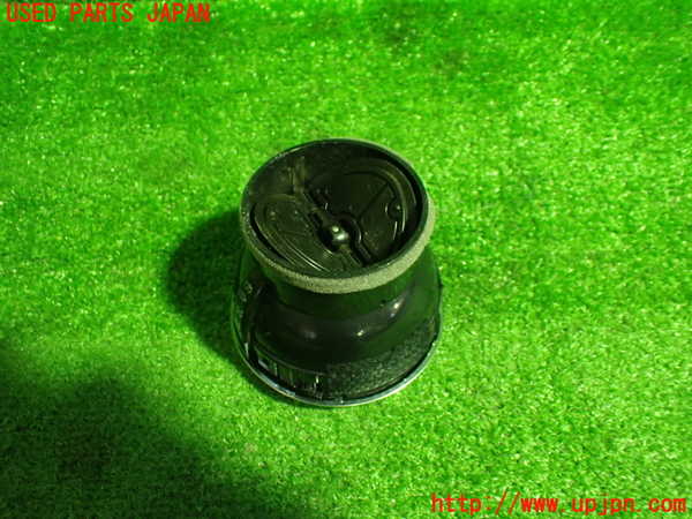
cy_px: 260
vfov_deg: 46.8
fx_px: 600
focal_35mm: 30
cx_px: 346
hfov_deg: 60.0
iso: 800
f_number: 2.3
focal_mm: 5.4
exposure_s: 1/50
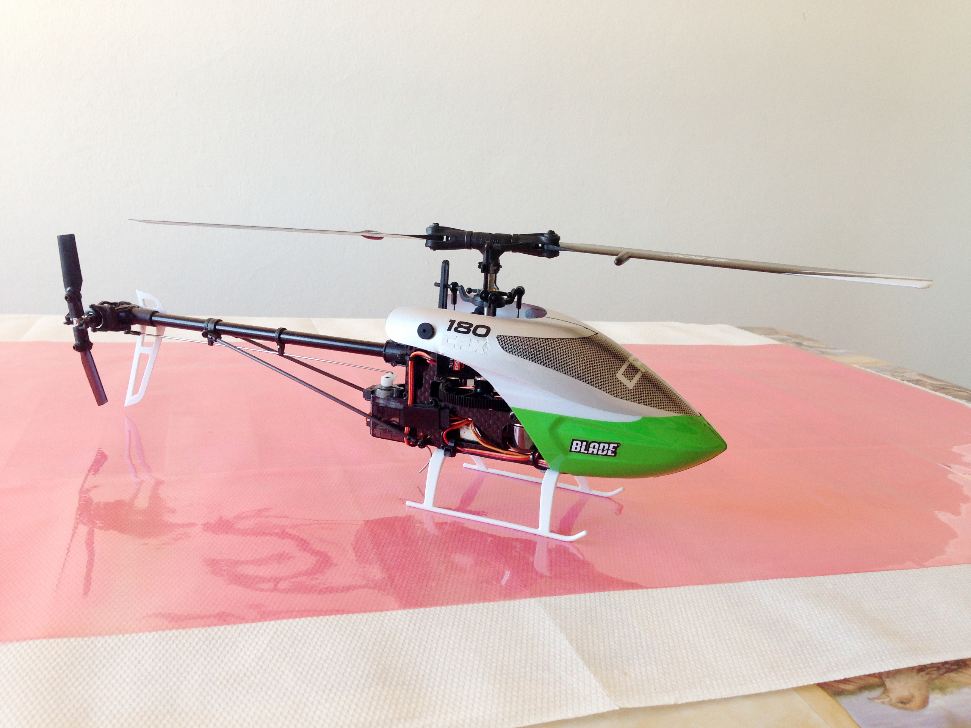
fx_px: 926
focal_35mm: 33
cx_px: 486
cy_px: 364
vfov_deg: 42.9
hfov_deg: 55.4
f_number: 2.4
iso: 64
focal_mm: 4.12
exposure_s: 1/40
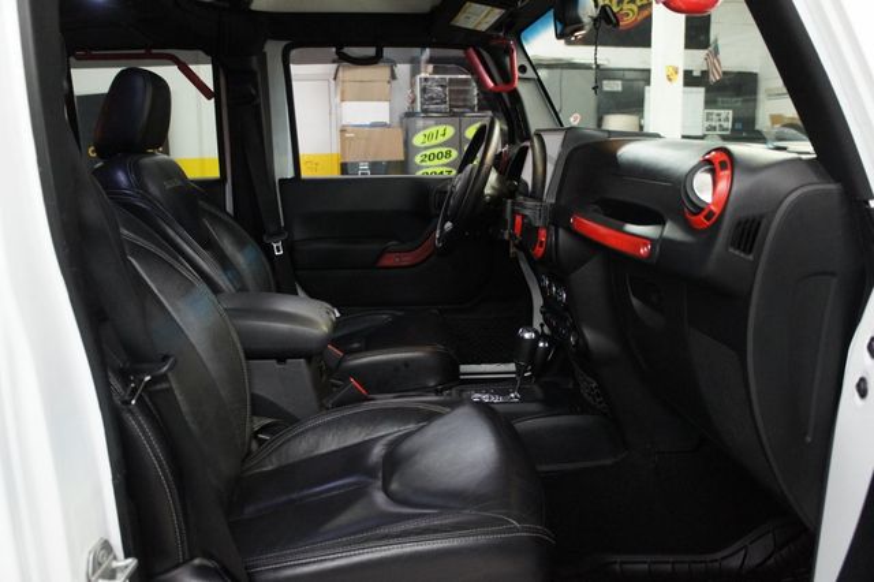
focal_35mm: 27
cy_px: 291
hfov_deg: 67.4
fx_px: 655
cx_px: 437
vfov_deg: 47.9
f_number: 3.5
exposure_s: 1/40
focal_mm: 18
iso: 1600
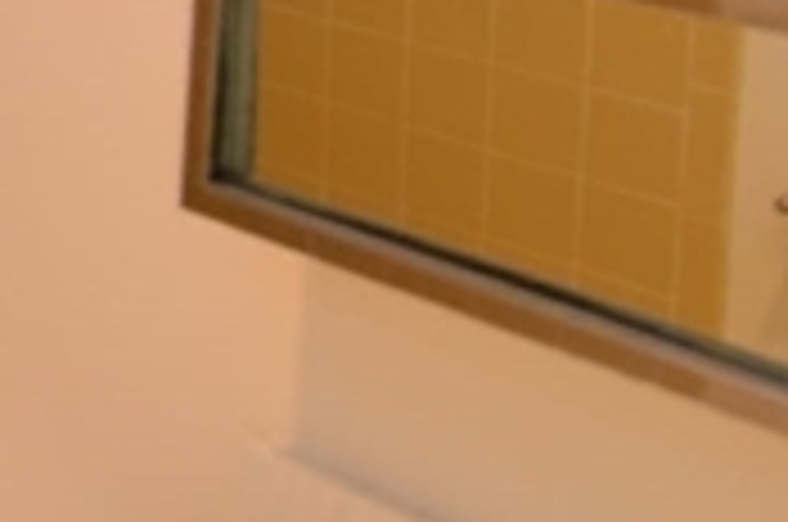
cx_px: -707
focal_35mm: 88
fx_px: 1923
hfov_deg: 17.7
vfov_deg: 14.4
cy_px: -261
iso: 220
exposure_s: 1/60
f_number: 4
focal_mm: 10
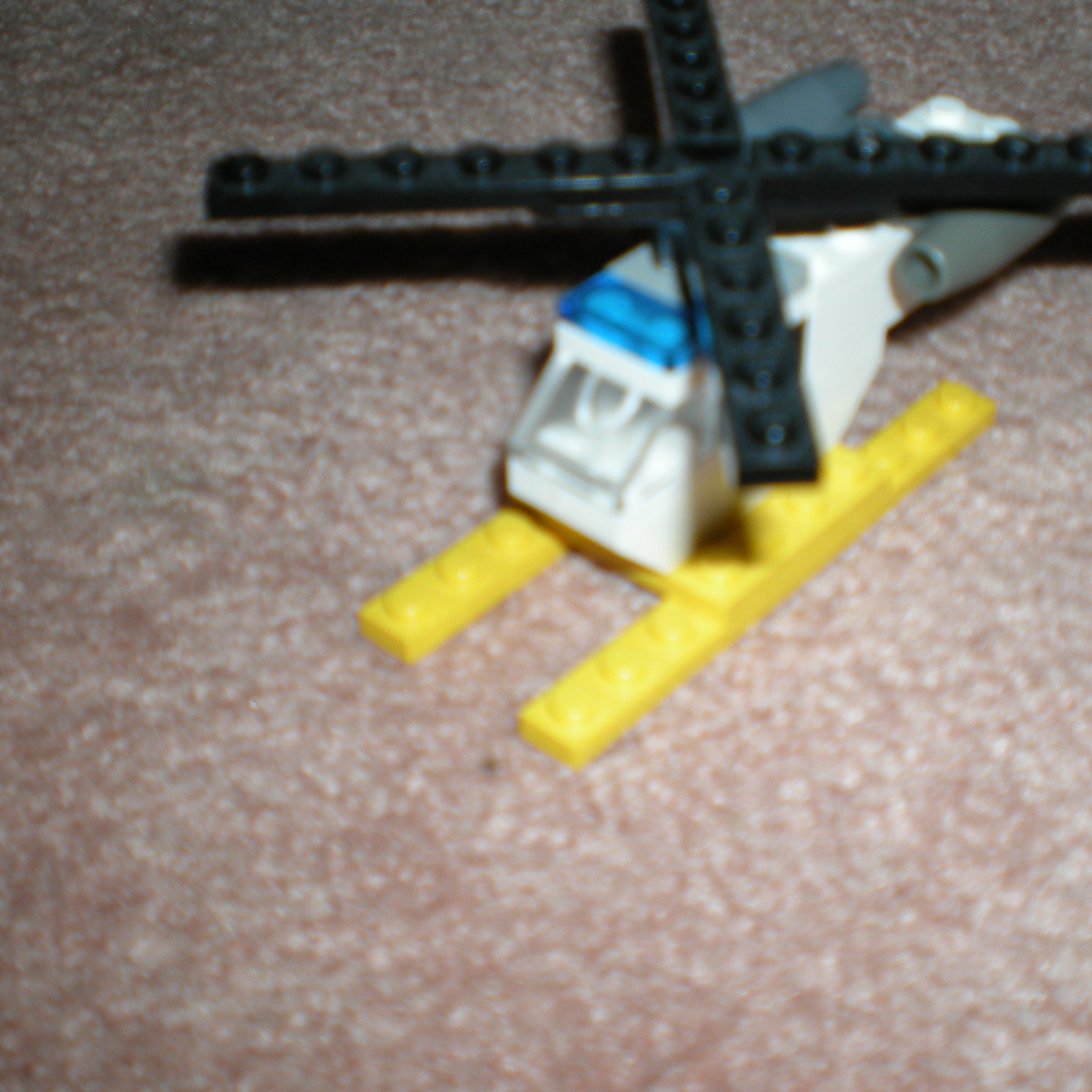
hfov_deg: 32.6
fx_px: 1856
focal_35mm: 52
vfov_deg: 32.8
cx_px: 691
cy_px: 479
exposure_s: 1/60
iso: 64
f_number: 3.1
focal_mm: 6.3
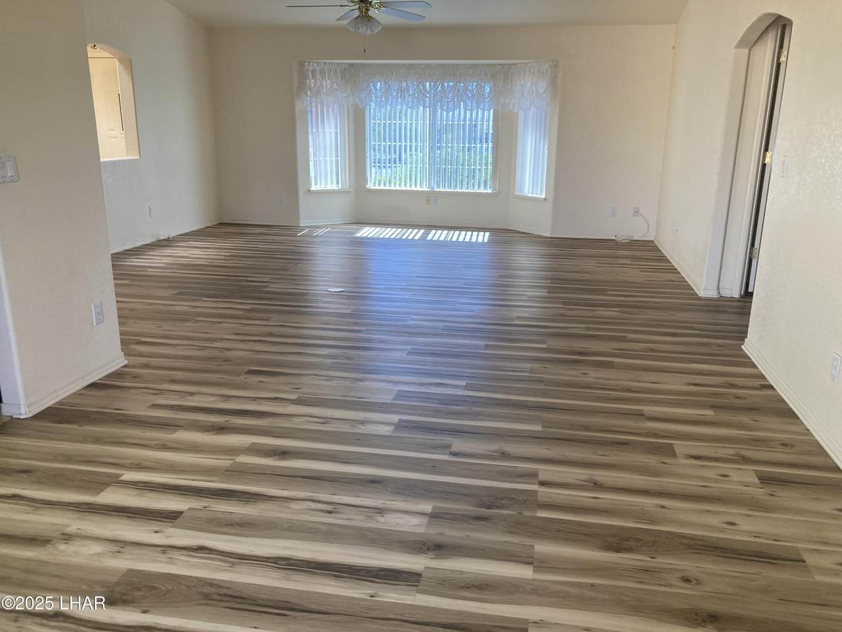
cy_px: 316
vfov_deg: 49.7
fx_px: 681
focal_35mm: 28
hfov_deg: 63.4
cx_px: 421
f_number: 1.8
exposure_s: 1/60
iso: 64
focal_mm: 3.99
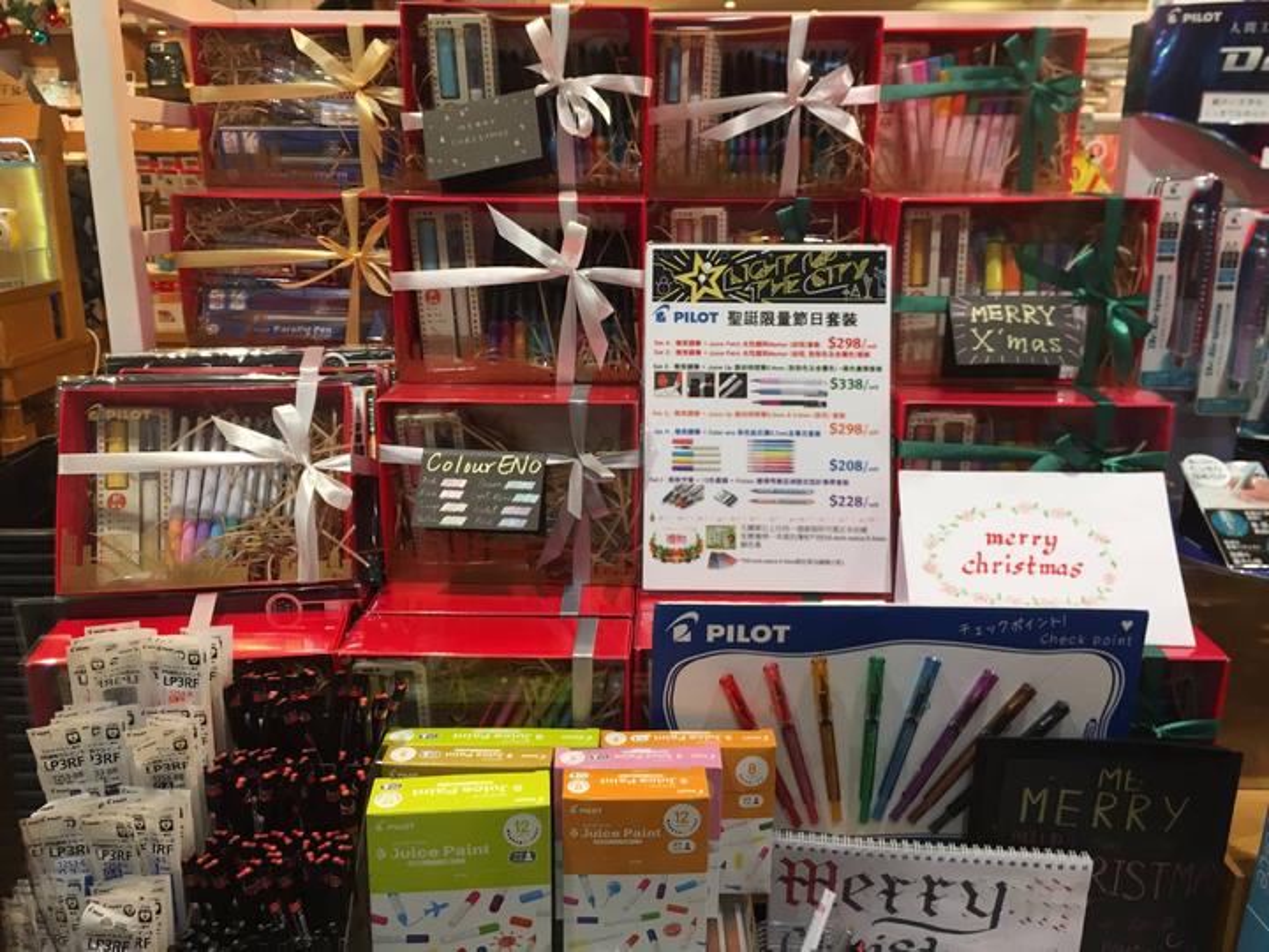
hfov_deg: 61.7
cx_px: 634
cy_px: 476
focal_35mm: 29
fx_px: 1063
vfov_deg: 48.2
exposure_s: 1/33
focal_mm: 4.15
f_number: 2.2
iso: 32
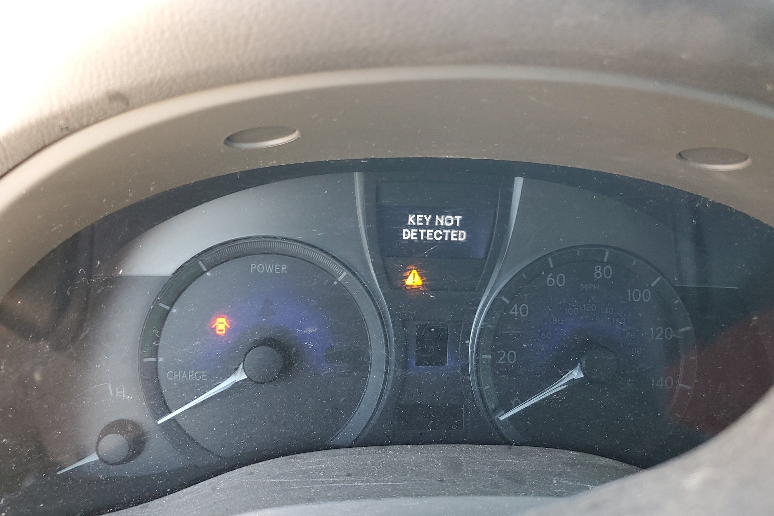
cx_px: 389
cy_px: 264
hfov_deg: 65.5
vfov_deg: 46.4
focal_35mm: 28
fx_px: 602
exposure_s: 1/60.2
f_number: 1.5
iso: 146
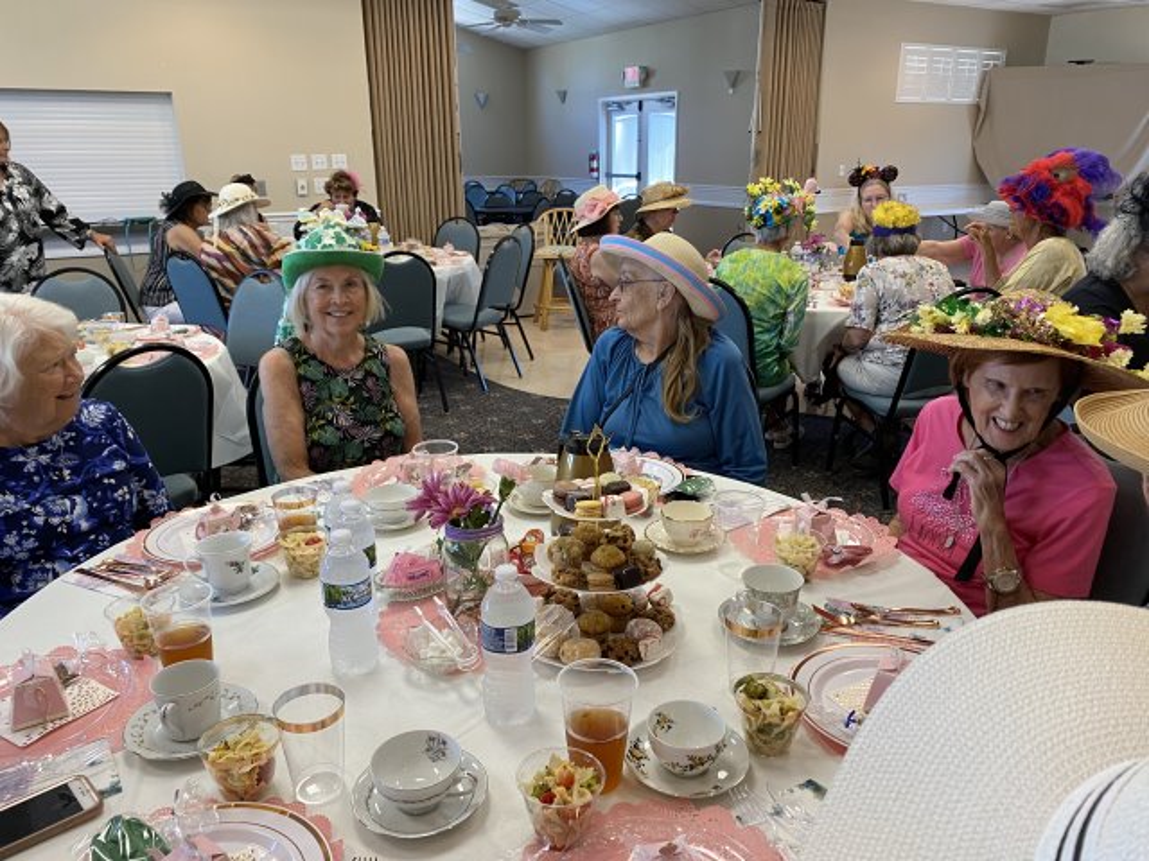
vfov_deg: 53.1
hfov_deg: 67.3
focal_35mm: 26
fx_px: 863
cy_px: 430
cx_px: 574
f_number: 1.8
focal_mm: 4.25
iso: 80
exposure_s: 1/60
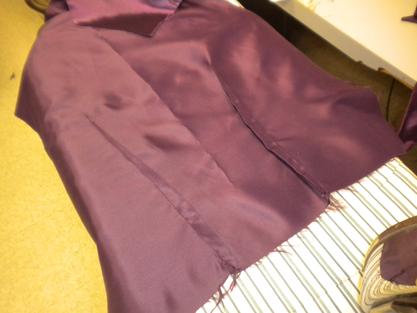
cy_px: 156
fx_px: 422
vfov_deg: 40.7
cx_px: 208
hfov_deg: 52.6
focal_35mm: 35
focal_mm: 6.3
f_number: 3.1
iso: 400
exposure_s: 1/30
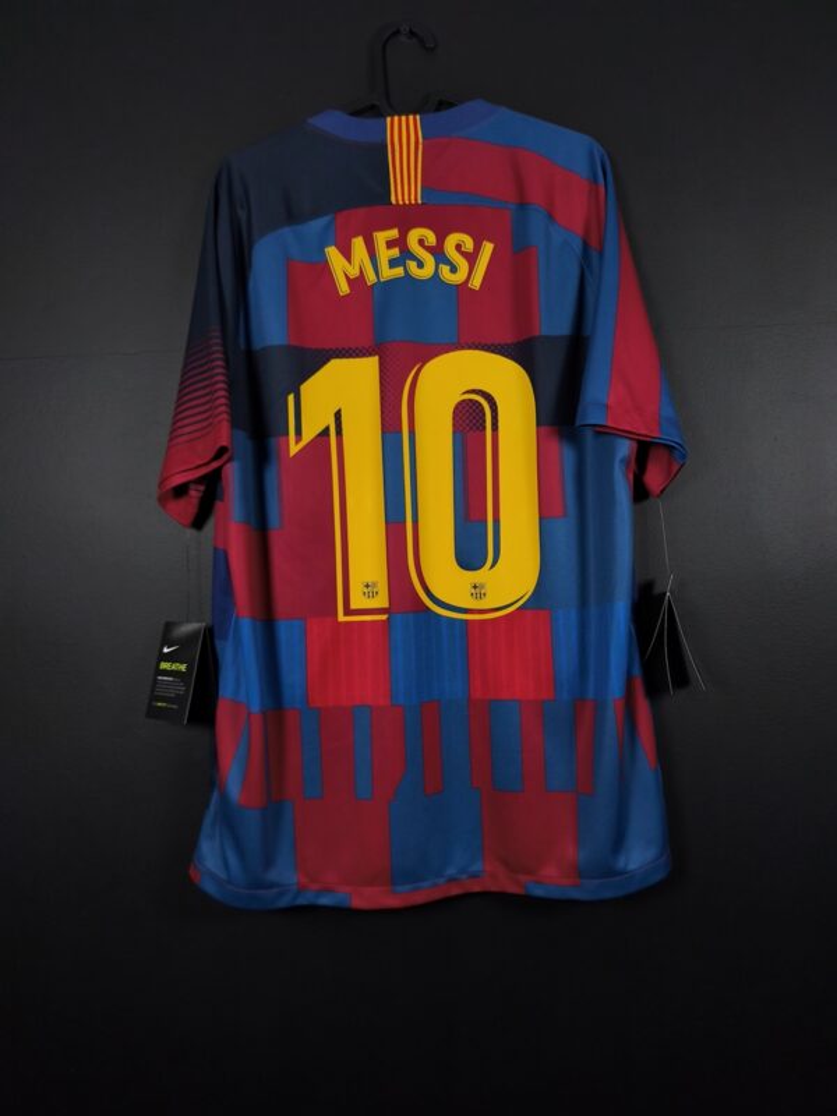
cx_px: 418
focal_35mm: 23
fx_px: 742
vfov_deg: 73.9
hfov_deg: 58.9
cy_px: 558
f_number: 1.6
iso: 400
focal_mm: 6.57
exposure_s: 1/160
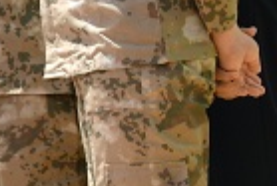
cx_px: -445
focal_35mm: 207
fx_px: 1594
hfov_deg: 8.8
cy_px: 88
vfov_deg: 6.7
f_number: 8
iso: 64
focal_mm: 31
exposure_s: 1/160
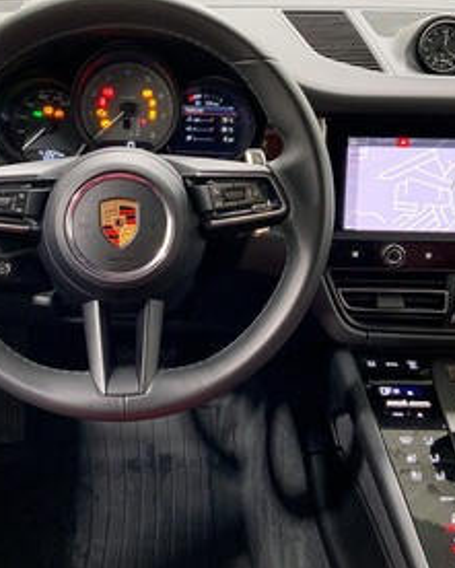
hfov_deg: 34.6
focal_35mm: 43
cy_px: 254
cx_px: 156
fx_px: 723
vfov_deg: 42.8
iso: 64
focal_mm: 3
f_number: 1.8
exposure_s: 1/61
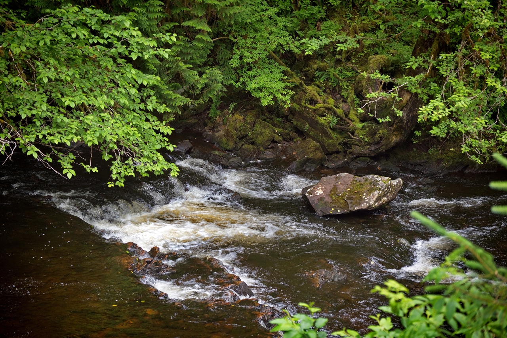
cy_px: 169
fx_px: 1549
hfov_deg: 18.6
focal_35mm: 110
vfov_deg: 12.5
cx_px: 254
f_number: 4.5
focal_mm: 110
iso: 560
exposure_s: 1/250
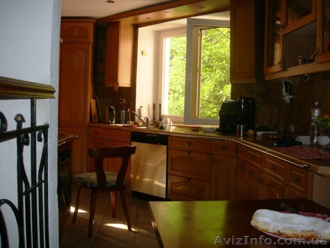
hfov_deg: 49.0
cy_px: 124
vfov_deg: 37.7
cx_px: 165
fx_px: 362
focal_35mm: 38
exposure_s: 1/63.6
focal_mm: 7.8
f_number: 2.8
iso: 50
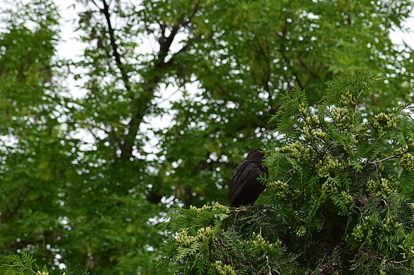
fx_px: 1810
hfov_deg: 13.1
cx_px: 207
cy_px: 138
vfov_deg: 8.7
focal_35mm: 158
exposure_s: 1/500
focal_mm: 105
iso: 400
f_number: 11
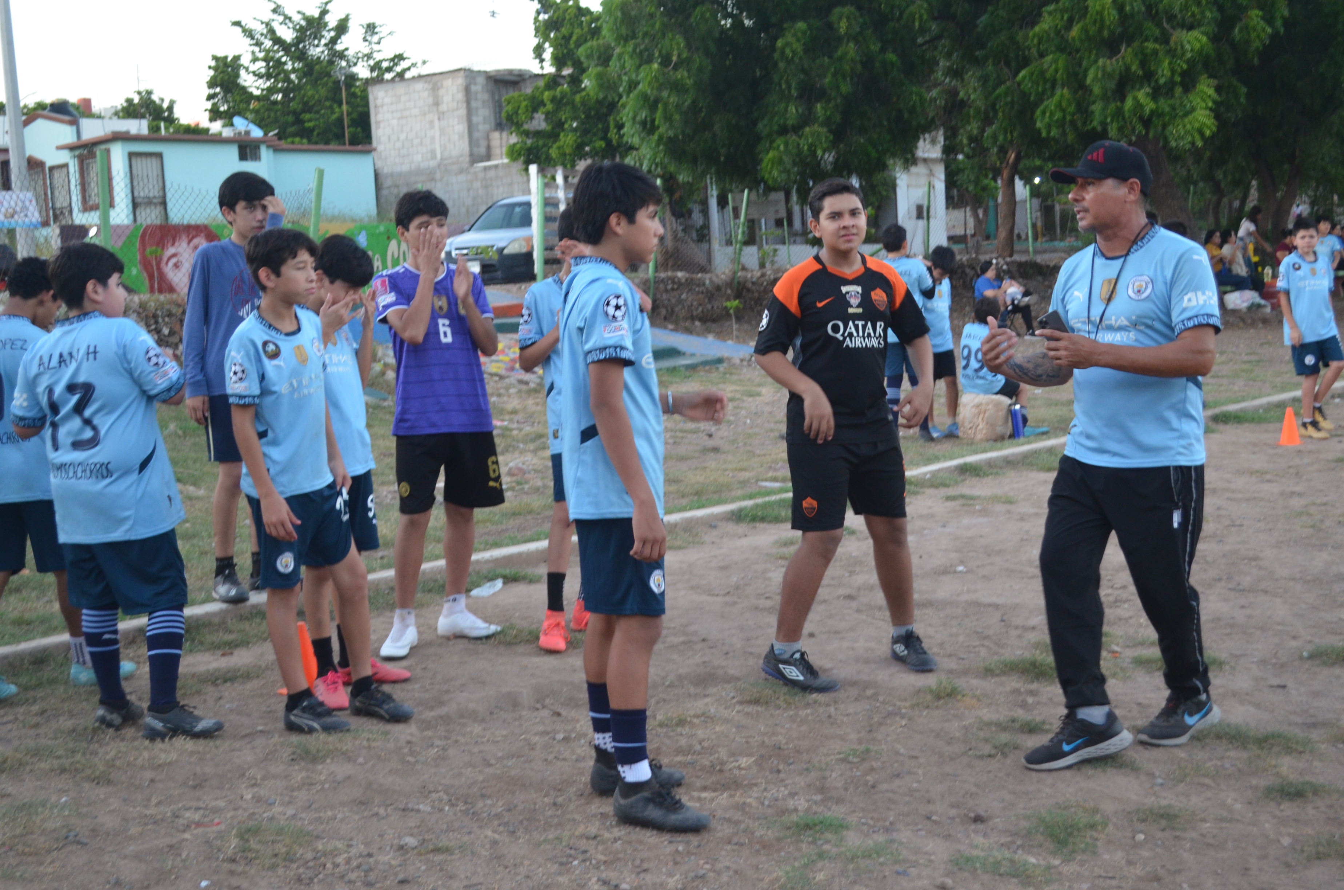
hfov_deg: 41.2
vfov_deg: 28.0
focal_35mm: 48
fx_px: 1788
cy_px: 445
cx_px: 672
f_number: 4.8
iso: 800
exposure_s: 1/60
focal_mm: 32
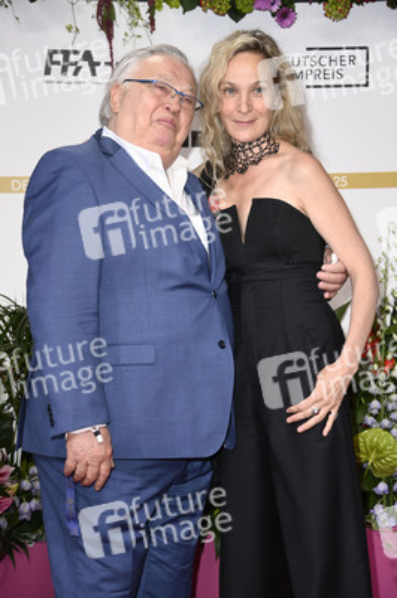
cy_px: 299
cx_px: 198
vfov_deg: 22.2
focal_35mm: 92
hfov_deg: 14.8
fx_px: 1524
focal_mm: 92
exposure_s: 1/250
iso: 500
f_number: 5.6
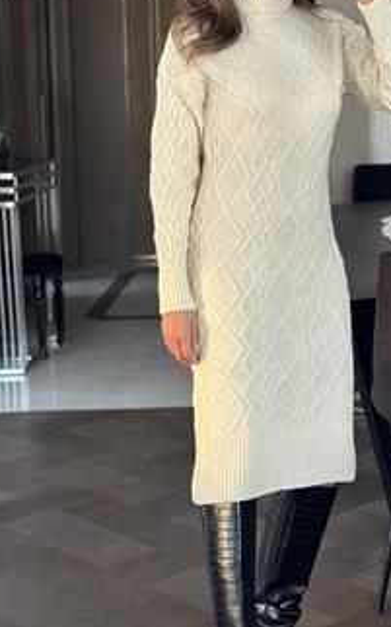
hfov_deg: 16.2
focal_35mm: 80
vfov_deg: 25.8
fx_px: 1365
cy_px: 292
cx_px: 276
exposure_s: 1/60
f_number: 1.78
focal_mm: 6.86
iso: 320
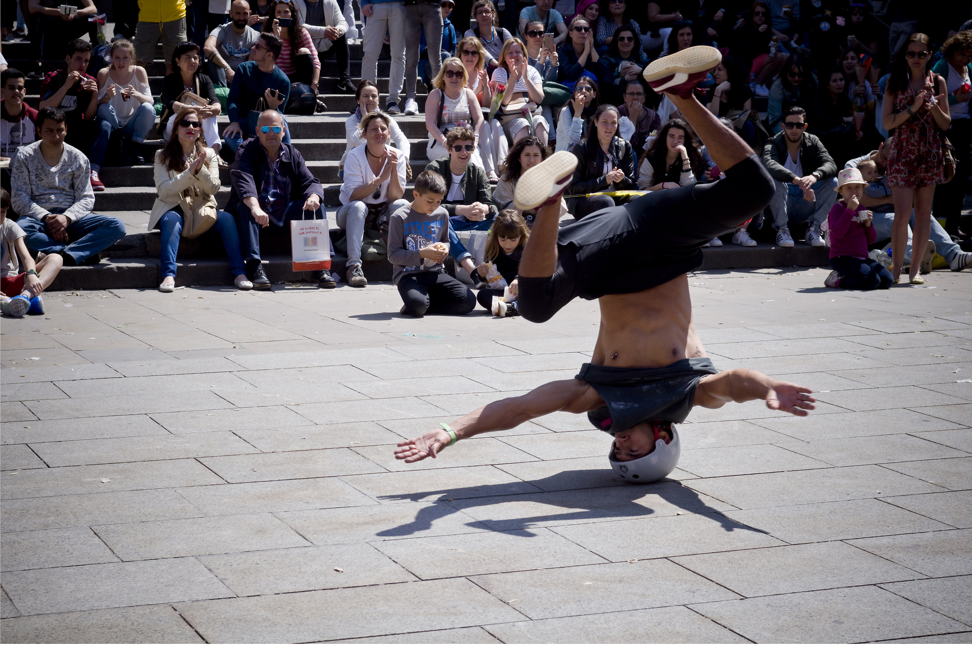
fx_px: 2225
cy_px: 322
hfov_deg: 24.6
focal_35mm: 82
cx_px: 486
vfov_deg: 16.5
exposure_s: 1/800
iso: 200
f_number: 8
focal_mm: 55
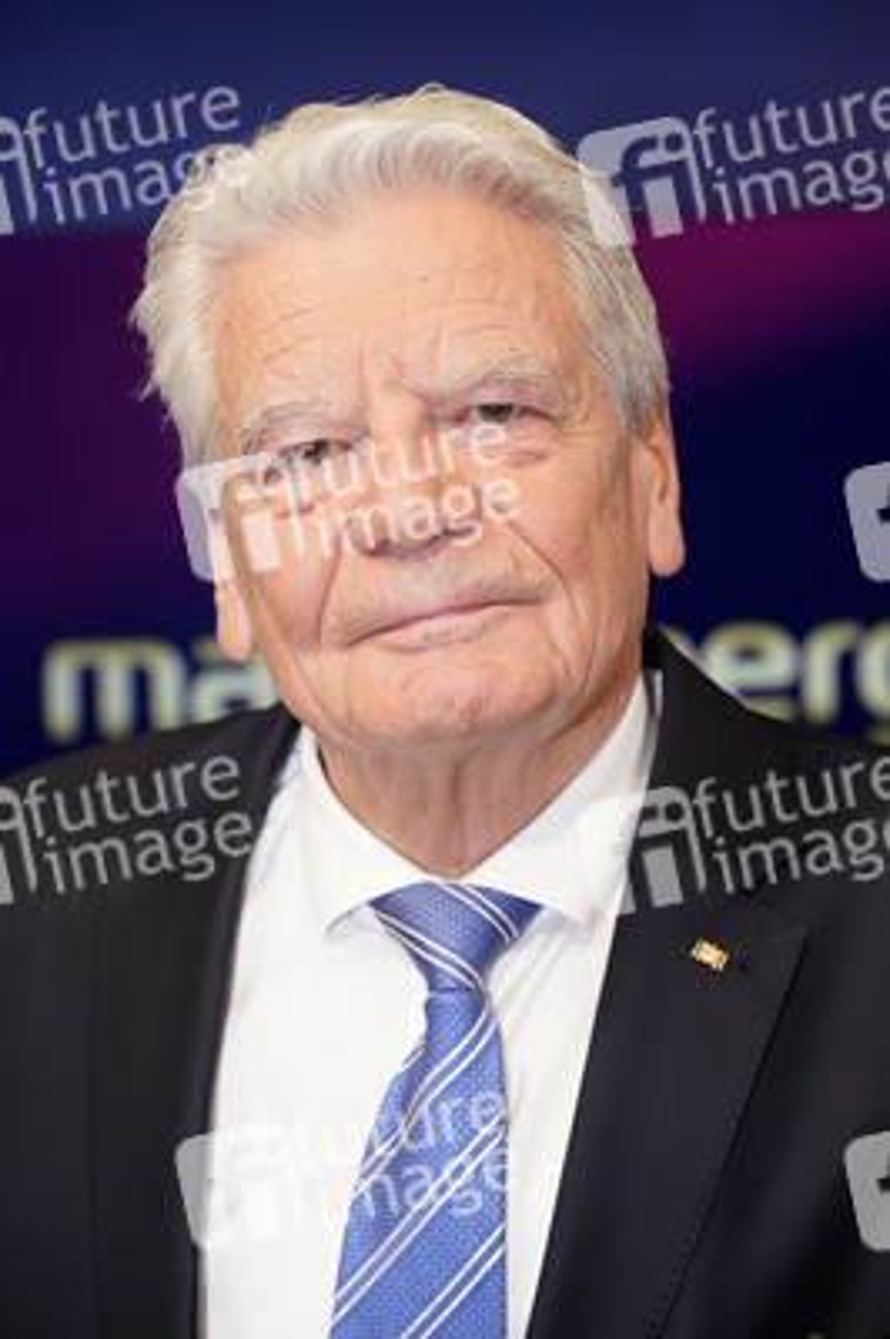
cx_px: 445
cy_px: 670
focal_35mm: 93
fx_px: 3454
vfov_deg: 21.9
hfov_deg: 14.7
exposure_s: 1/125
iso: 2000
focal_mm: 93
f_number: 5.6
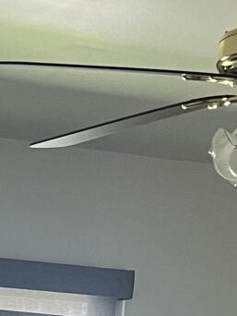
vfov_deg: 11.8
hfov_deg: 9.5
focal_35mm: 152
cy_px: 603
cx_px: -98
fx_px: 1386
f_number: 1.5
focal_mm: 5.7
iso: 200
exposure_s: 1/60
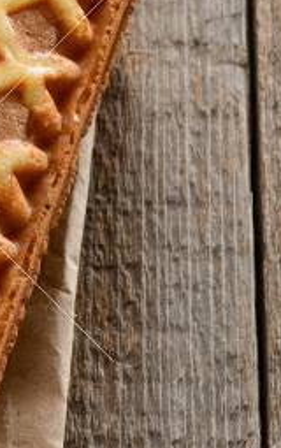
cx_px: -456
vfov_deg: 3.9
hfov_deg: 2.4
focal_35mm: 545
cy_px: 176
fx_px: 6659
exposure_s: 1/100
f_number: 10
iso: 125
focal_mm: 105
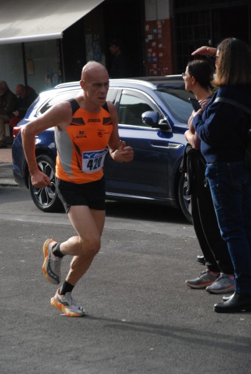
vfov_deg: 14.4
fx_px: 1483
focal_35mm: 142
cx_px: 126
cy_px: 187
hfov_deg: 9.7
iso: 1000
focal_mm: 95
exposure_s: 1/1000
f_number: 5.6
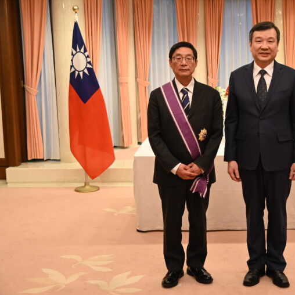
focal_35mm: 55
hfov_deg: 30.6
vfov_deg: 31.1
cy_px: 148
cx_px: 218
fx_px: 530
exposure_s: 1/125
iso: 1250
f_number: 4
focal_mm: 28.5
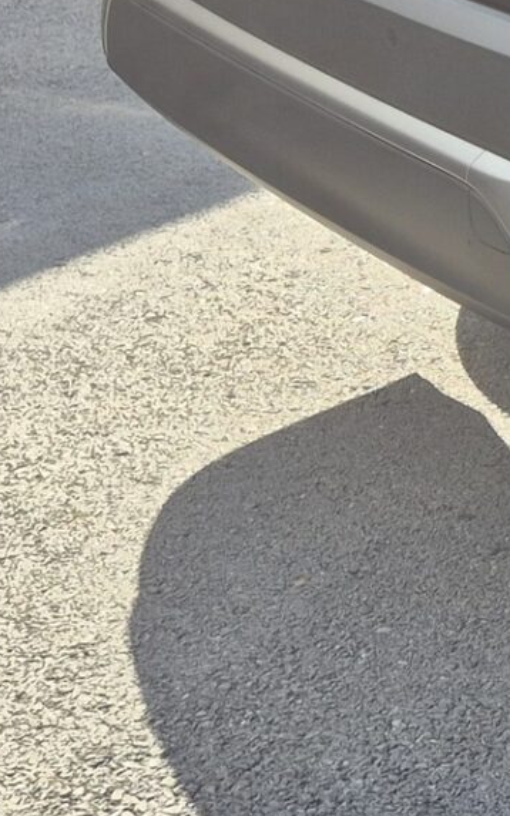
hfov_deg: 10.0
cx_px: 1348
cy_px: 255
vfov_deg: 19.0
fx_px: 2425
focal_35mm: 109
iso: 25
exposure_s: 1/680
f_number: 1.8
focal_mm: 5.4
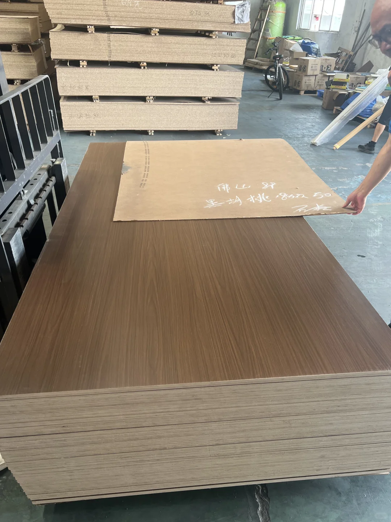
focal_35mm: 26
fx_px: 392
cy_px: 261
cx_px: 196
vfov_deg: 67.3
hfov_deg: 53.1
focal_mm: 5.7
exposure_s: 1/121
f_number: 1.5
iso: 100
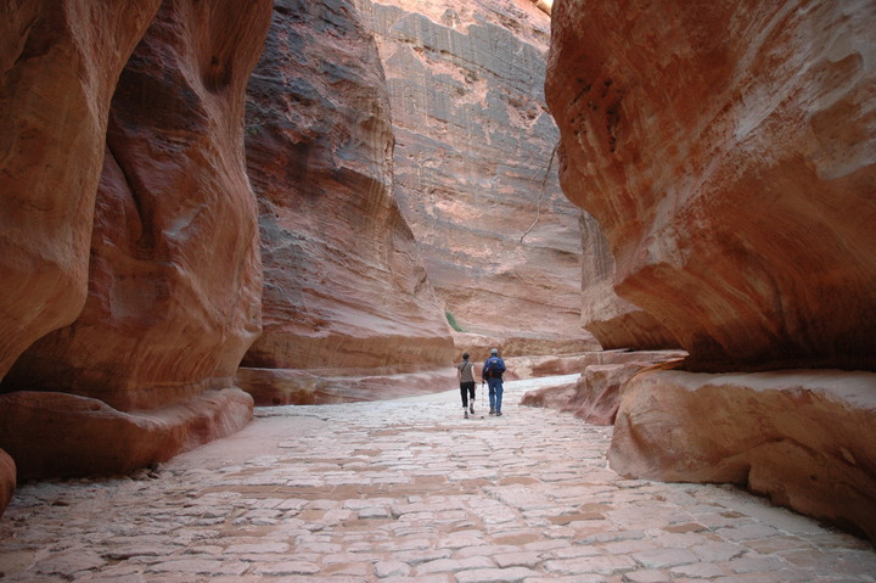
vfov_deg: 47.9
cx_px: 438
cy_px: 292
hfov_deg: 67.4
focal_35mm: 27
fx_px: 657
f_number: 3.5
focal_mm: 18
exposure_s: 1/50
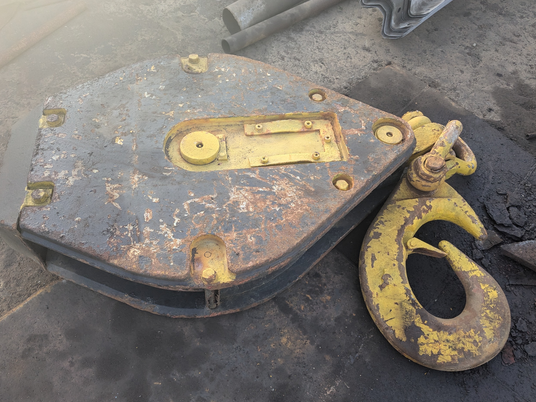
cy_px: 204
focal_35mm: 28
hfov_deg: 63.5
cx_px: 270
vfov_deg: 49.7
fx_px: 433
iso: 61
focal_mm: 4.38
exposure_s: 1/289
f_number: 1.73
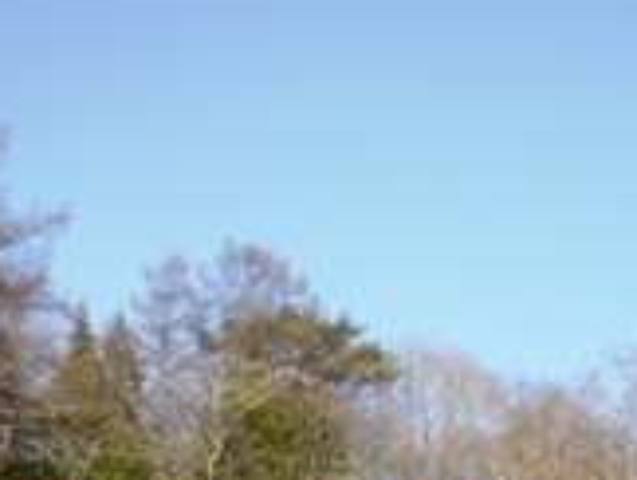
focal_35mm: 74
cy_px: 681
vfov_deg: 18.1
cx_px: 460
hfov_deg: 26.0
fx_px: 1364
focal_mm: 4.4
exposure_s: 1/500
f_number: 3.2
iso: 80
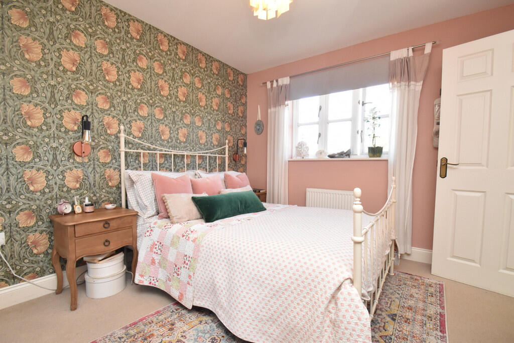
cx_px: 257
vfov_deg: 72.1
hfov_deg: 95.0
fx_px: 236
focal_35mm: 16
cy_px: 172
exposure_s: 1/60
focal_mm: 11
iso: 1600
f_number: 9
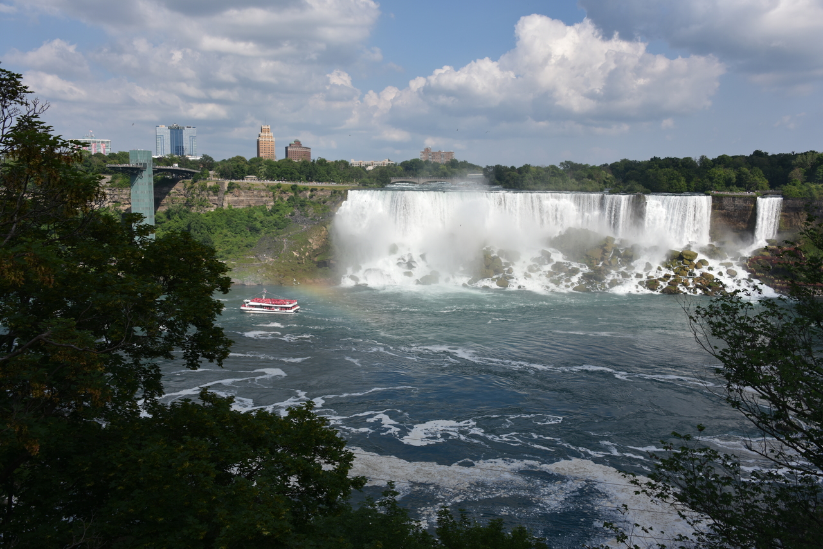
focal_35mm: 32
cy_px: 274
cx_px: 412
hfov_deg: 58.7
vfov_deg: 41.1
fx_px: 732
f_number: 10
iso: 100
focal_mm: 32
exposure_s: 1/400
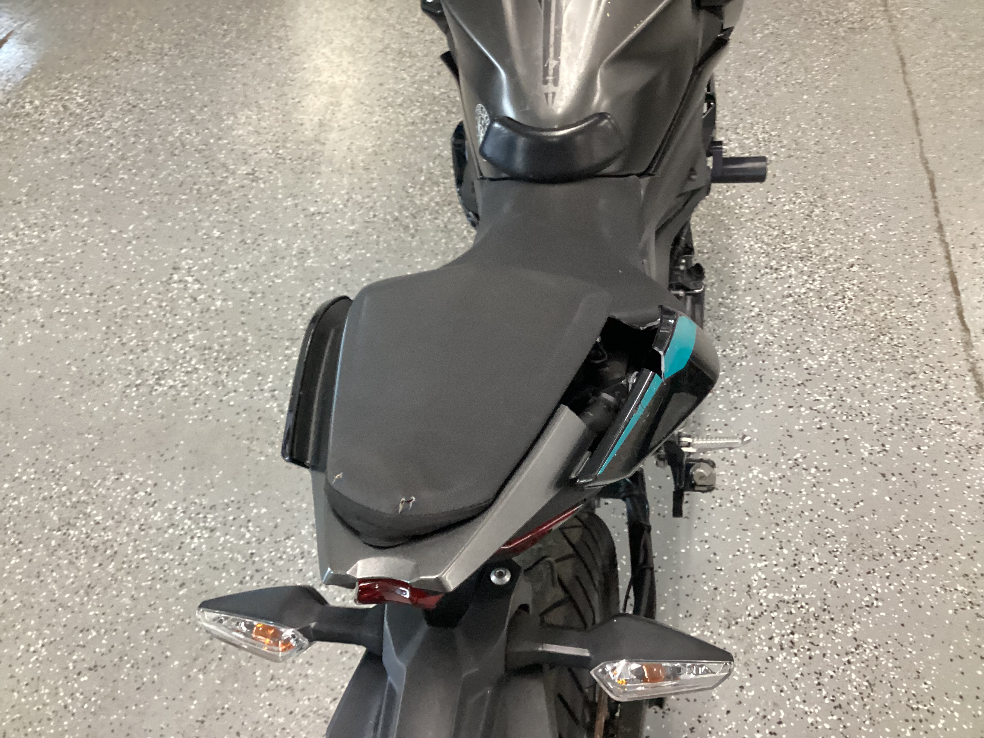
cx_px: 492
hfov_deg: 58.4
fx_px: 881
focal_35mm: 31
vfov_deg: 45.4
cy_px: 369
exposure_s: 1/60
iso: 250
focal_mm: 3.3
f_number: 2.4
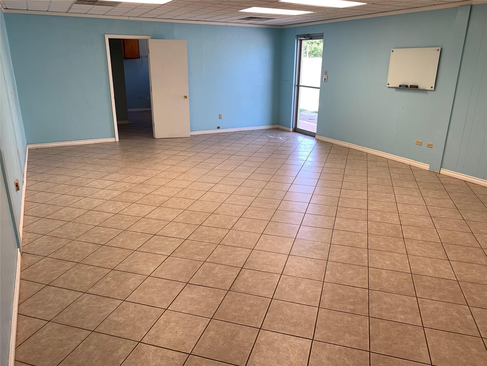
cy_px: 183
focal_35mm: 26
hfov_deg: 67.3
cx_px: 244
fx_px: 366
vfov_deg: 53.1
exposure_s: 1/120
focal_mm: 4.25
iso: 25
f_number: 1.8
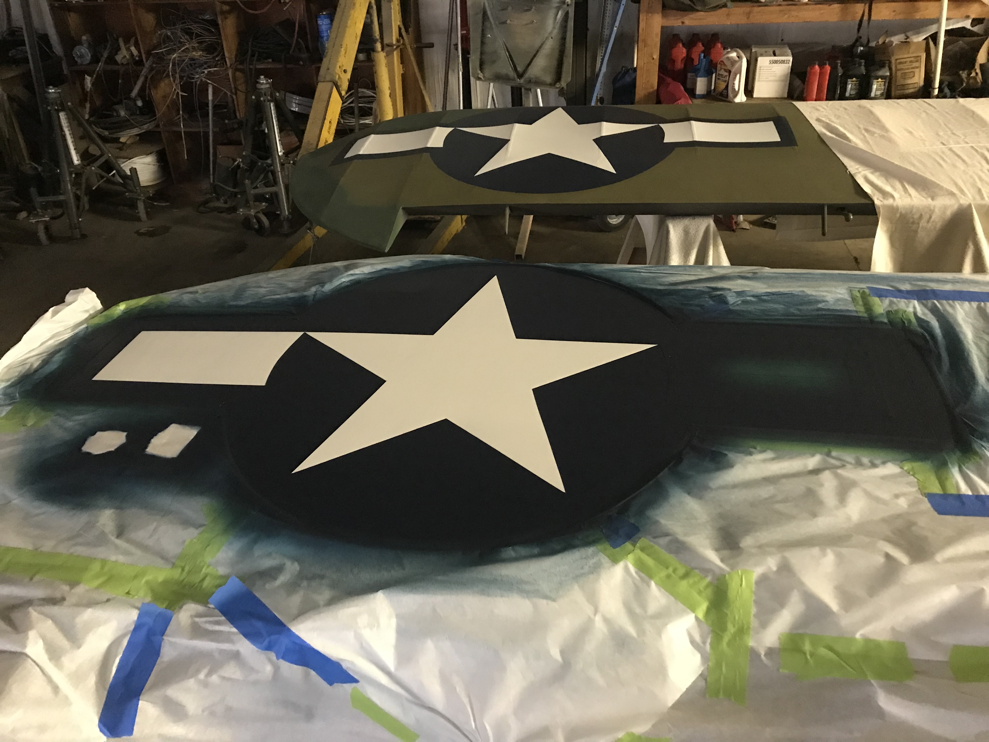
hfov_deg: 63.4
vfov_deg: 49.7
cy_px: 371
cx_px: 494
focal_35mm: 28
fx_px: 800
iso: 100
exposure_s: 1/4
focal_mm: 3.99
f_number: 1.8
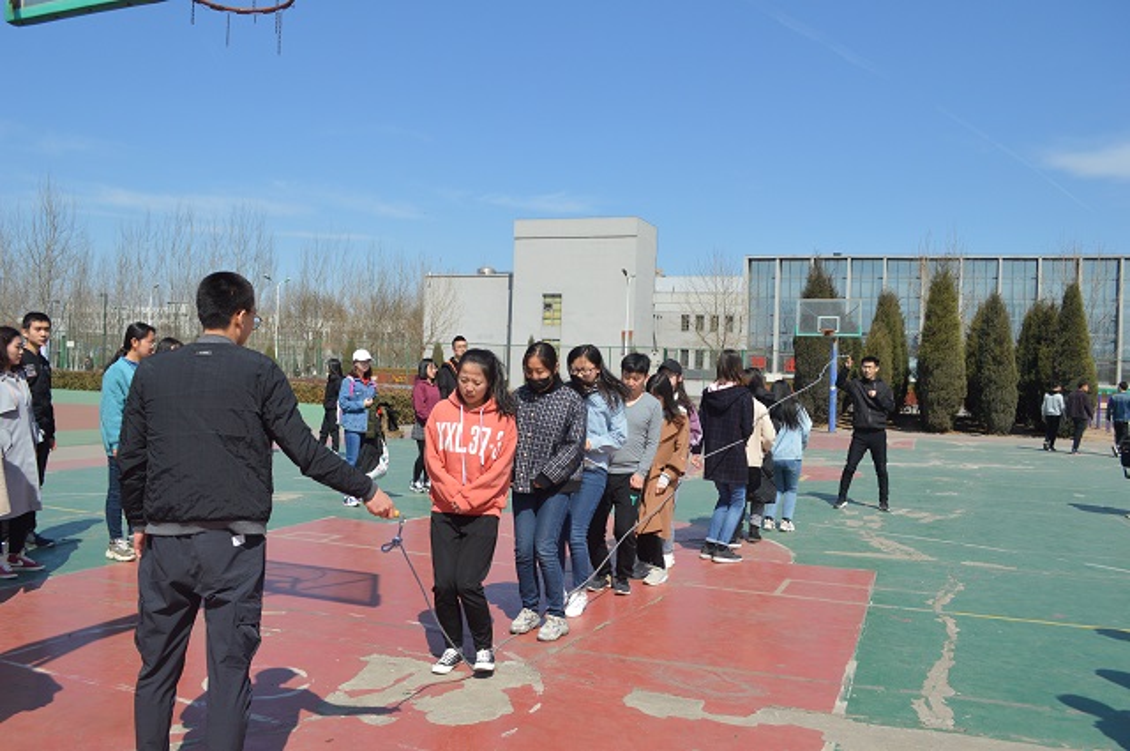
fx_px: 940
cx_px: 565
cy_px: 376
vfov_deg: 43.5
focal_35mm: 30
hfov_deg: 62.0
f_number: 6.3
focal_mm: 20
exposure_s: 1/1600
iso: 400
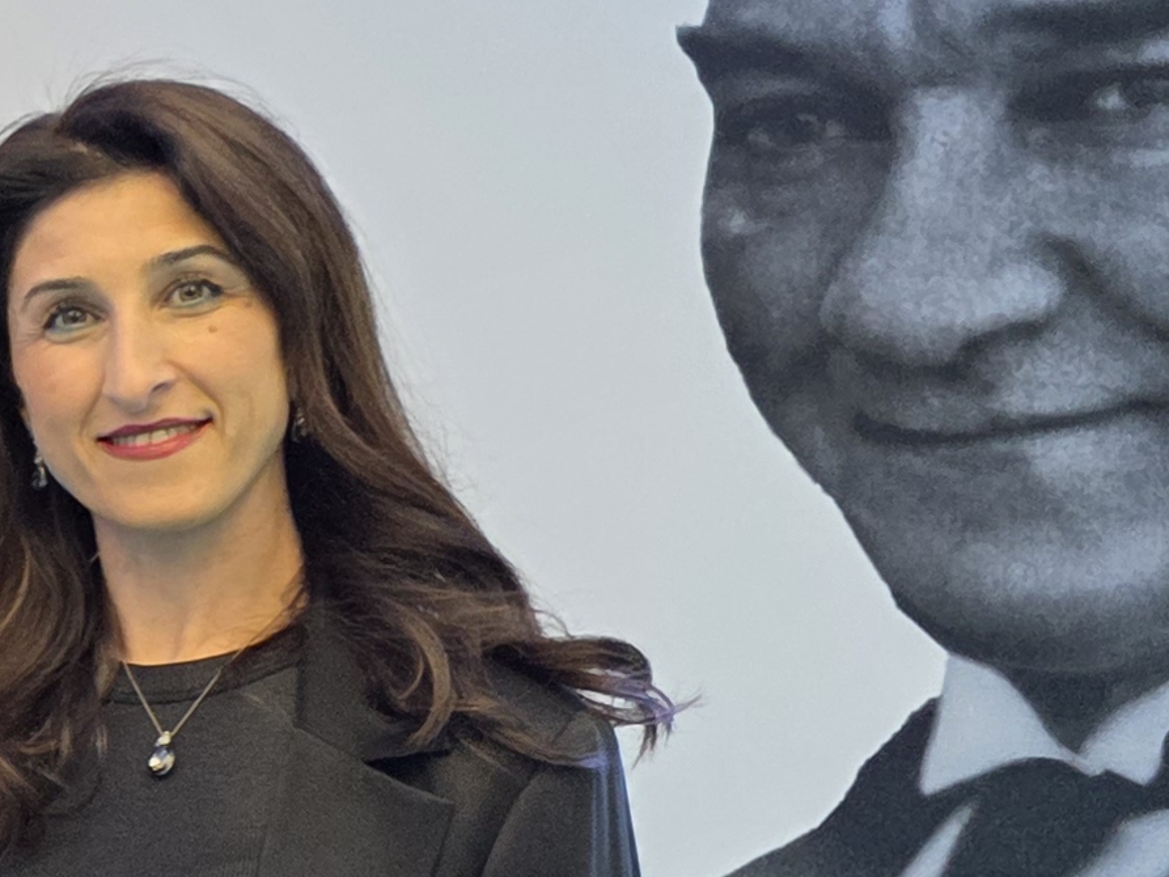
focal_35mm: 103
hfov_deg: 15.7
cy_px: 740
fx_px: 3479
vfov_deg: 14.3
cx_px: -1072
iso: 250
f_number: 1.7
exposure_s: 1/50
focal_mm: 6.3
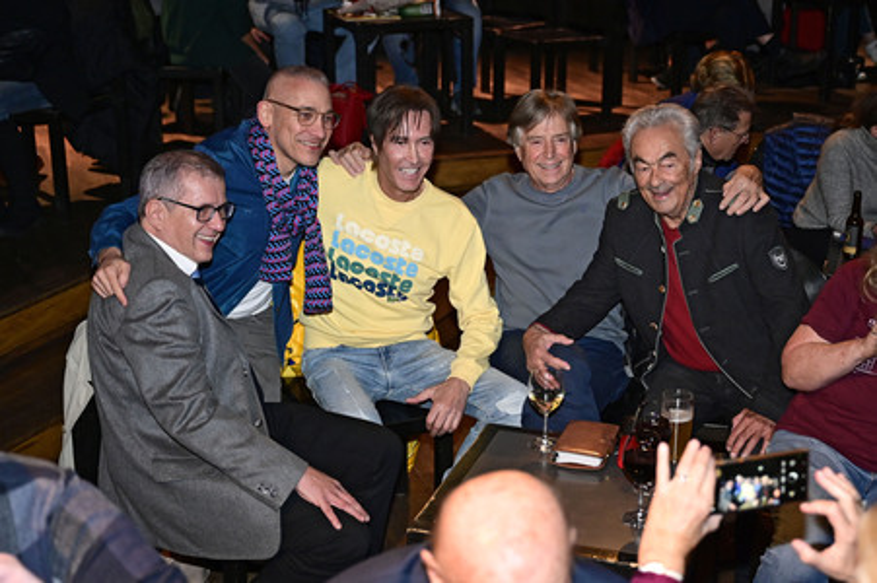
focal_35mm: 42
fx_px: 1022
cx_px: 438
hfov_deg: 46.4
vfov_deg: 31.8
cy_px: 292
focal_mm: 42
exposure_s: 1/200
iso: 2500
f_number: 2.8
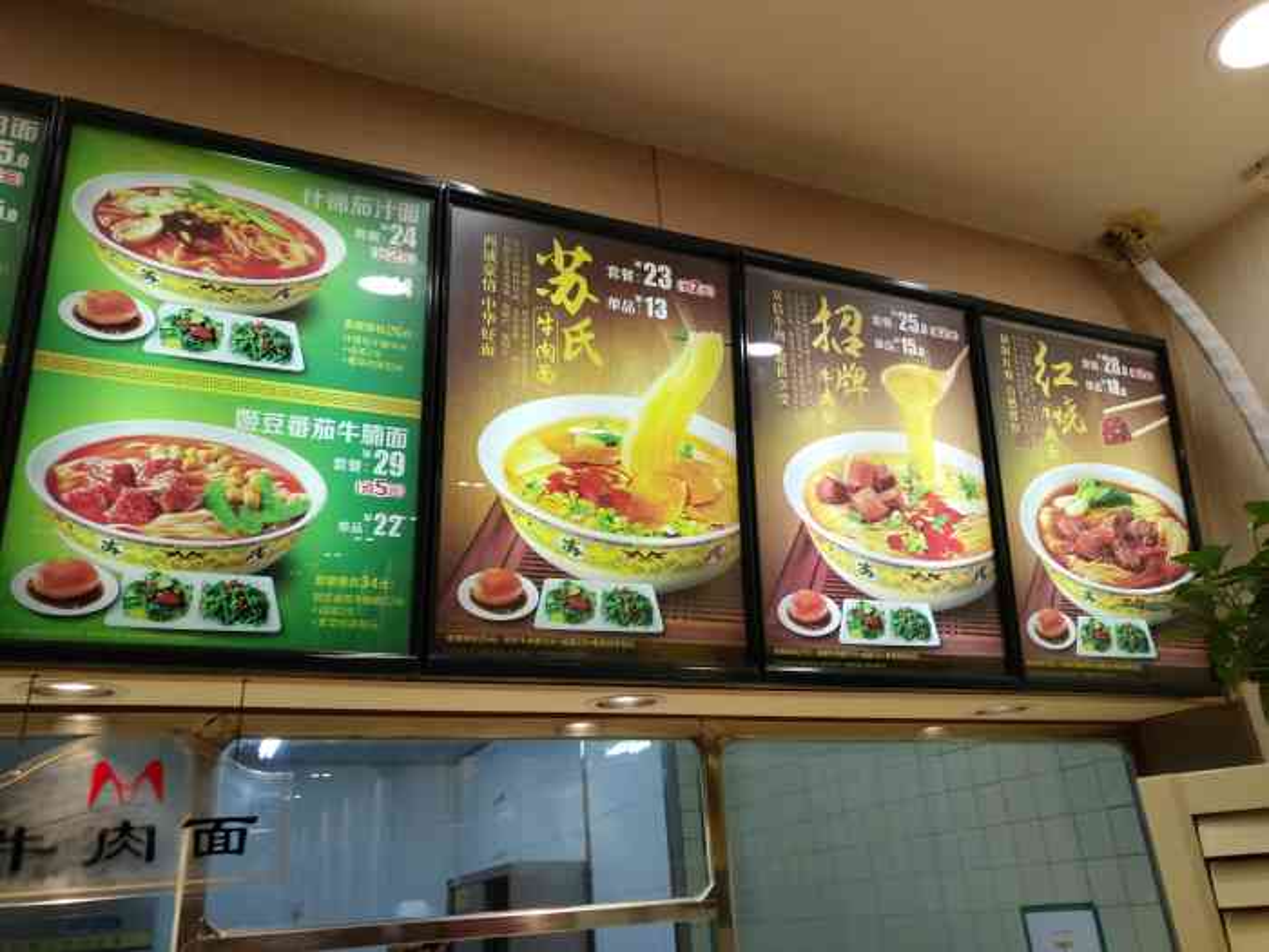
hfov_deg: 65.3
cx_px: 634
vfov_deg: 51.4
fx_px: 990
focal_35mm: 27
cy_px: 476
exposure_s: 1/50
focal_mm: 3.66
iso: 100
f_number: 2
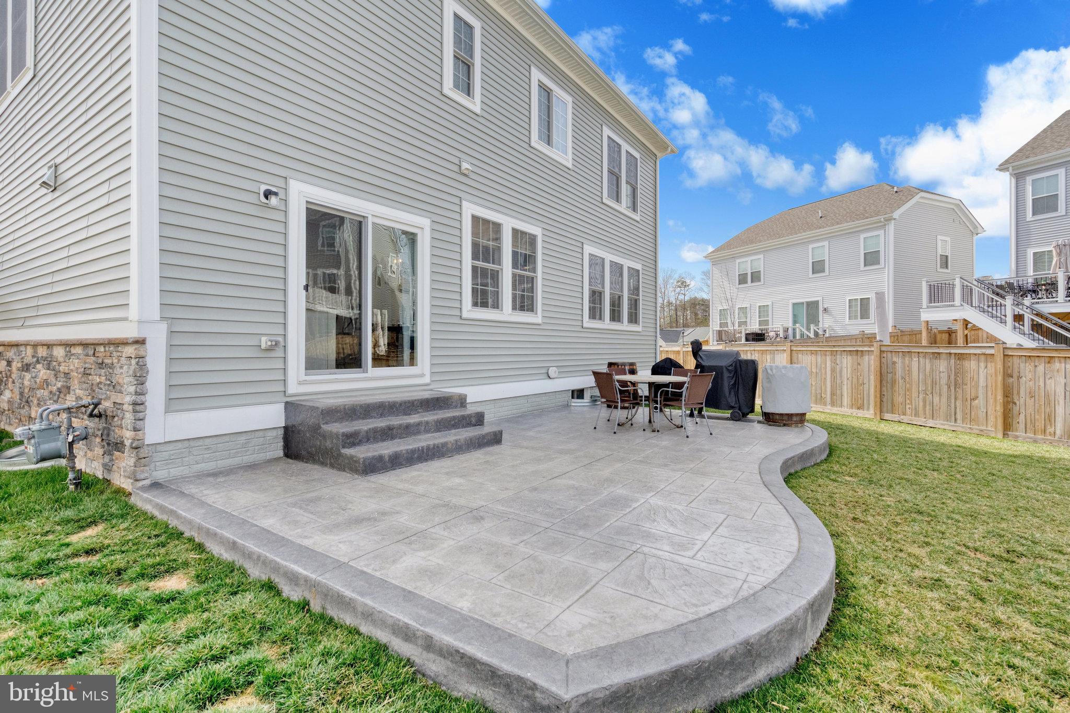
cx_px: 535
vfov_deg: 73.7
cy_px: 356
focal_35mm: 16
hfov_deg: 96.7
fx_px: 475
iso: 1250
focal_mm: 16
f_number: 8
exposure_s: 1/500
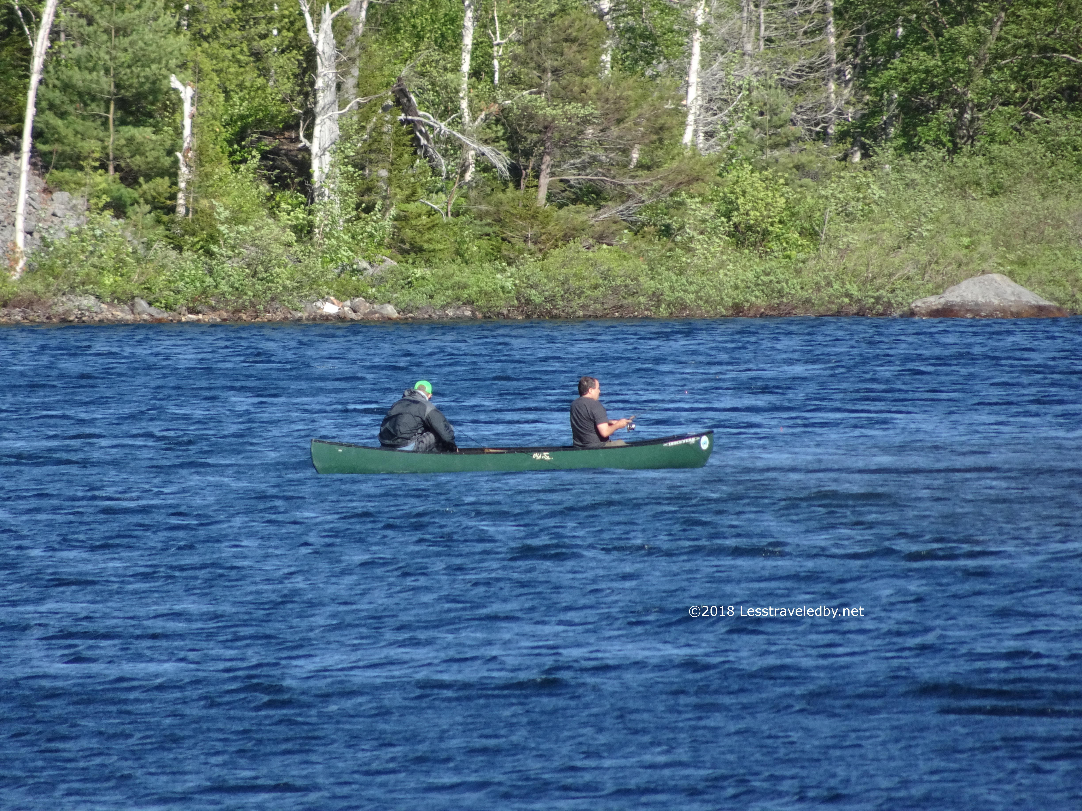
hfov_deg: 2.8
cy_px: 406
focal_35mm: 720
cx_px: 541
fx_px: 22505
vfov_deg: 2.1
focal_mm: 123
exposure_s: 1/250
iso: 100
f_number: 6.4
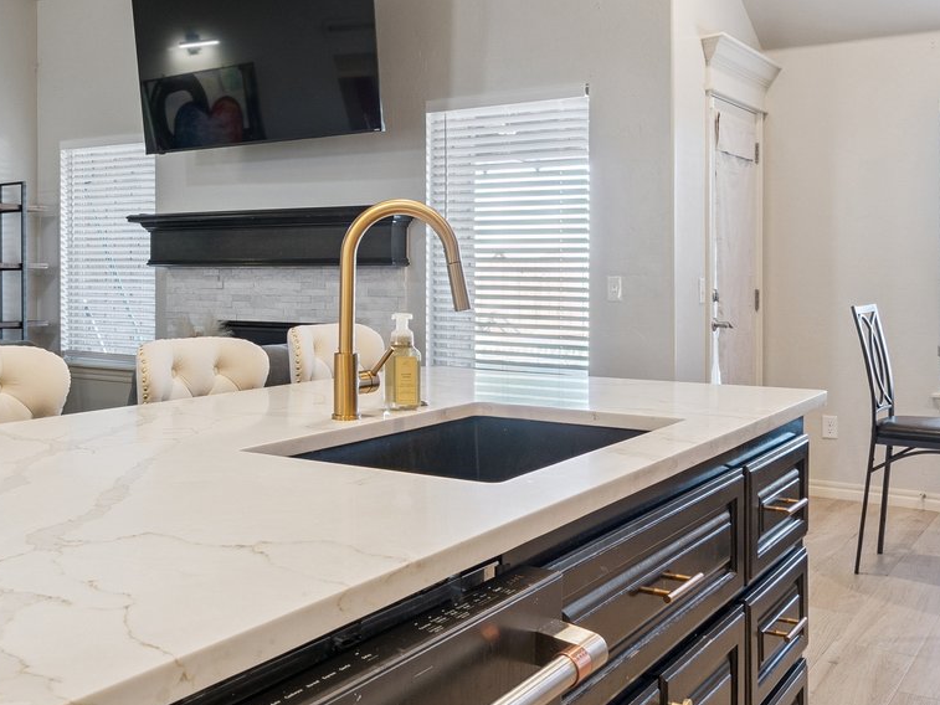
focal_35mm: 39
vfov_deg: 36.7
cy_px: 290
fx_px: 1059
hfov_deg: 47.0
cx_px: 302
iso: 200
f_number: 6.3
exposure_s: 1/30
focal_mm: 10
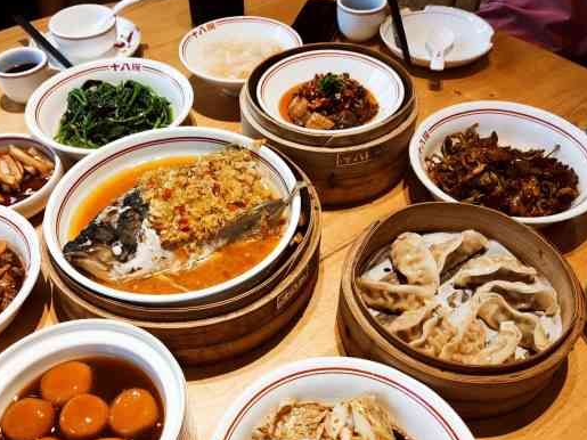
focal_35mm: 34
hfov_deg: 53.8
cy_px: 287
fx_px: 576
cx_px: 259
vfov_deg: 41.3
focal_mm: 4.71
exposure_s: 1/50
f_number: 1.79
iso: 75
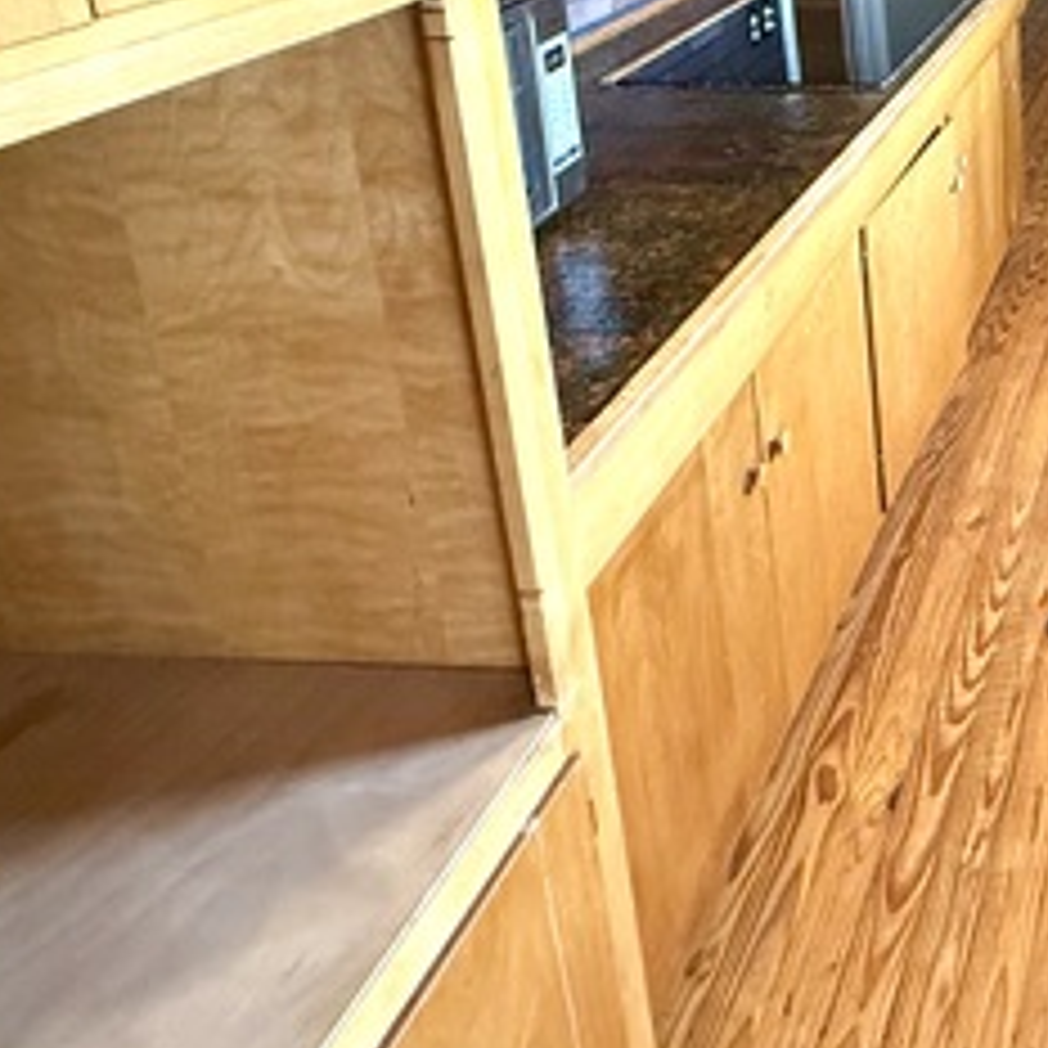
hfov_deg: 37.7
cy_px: 9
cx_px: 1228
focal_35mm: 34
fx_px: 1165
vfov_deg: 42.2
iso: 500
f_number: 2.2
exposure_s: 1/120
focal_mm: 2.22
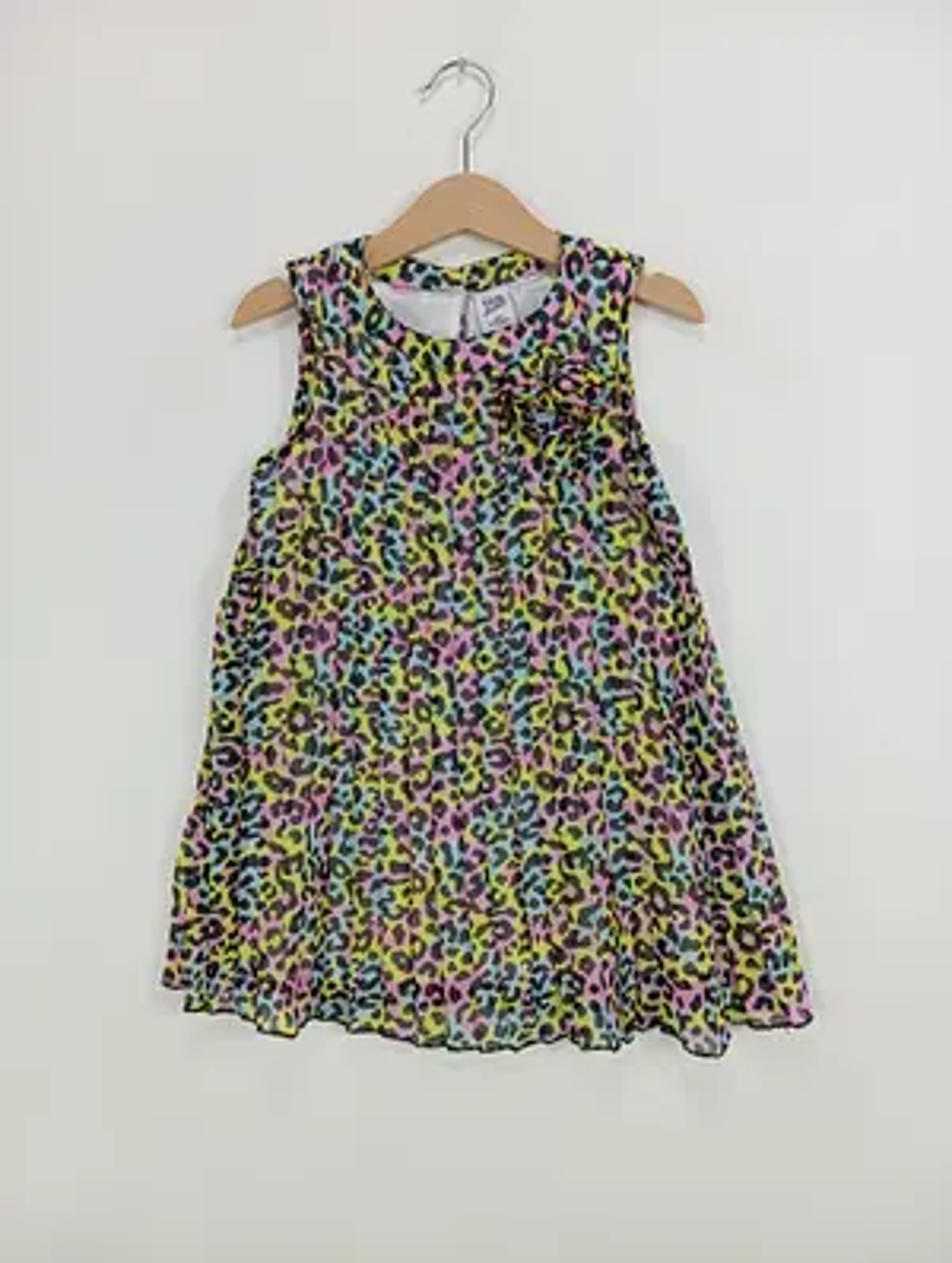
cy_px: 632
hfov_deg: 49.9
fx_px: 1023
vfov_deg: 63.4
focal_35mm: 28
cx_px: 476
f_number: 1.8
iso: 78
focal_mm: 4.22
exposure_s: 1/100
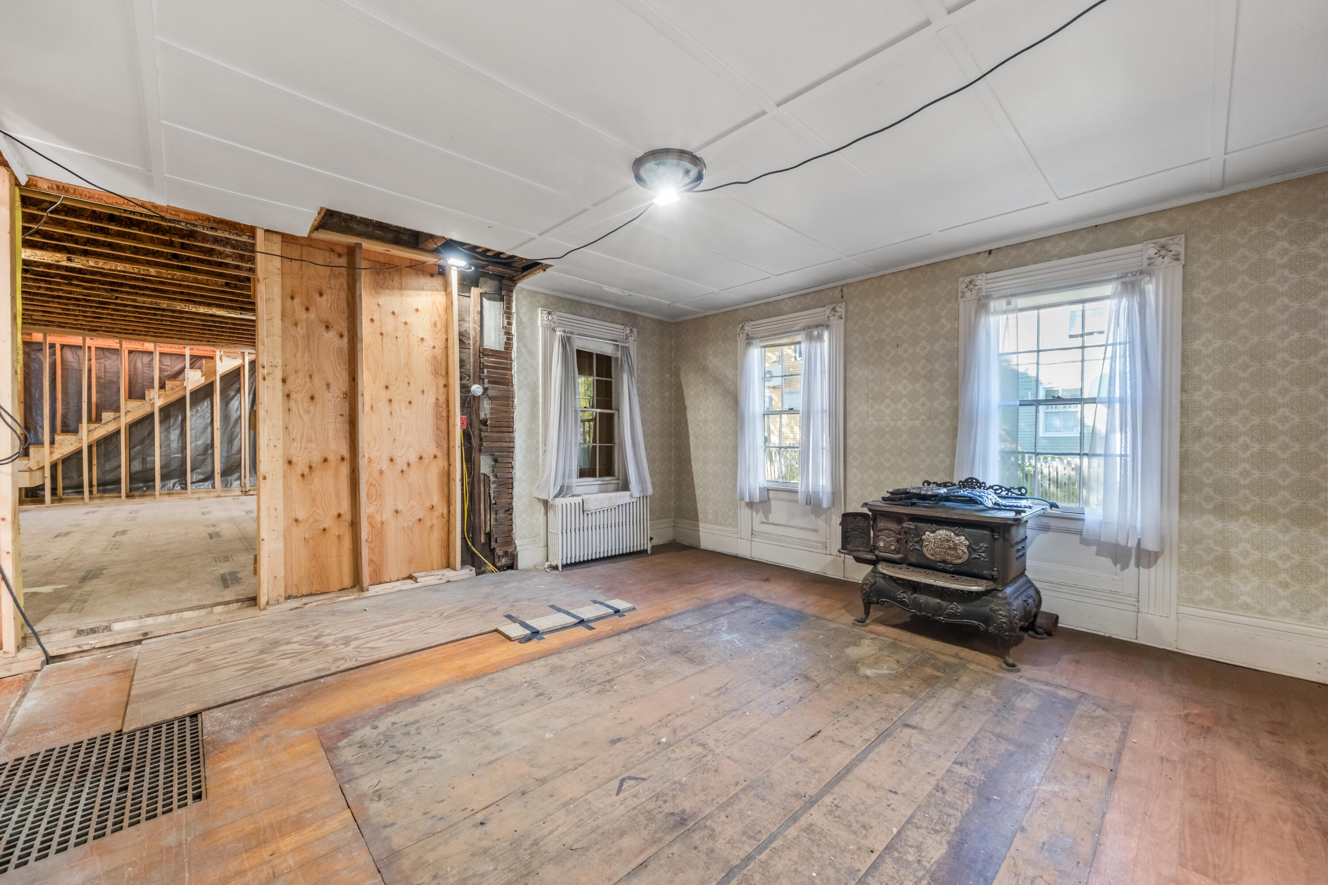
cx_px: 664
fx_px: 516
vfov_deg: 81.2
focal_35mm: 14
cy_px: 442
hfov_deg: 104.3
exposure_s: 1/5
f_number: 8
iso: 500
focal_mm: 9.1
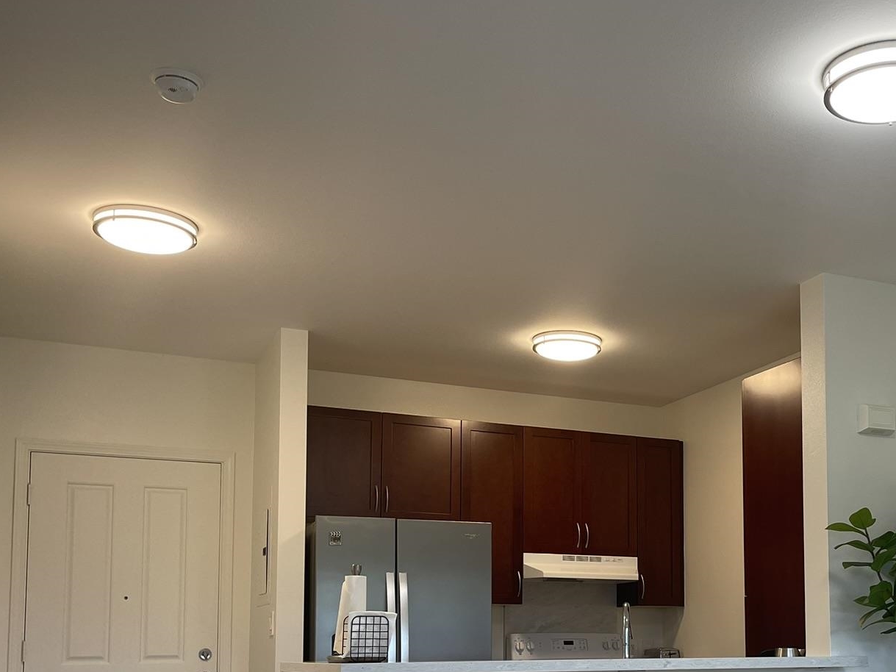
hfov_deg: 43.8
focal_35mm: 42
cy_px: 545
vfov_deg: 33.3
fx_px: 1087
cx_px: 631
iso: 100
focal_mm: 5.1
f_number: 1.6
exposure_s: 1/120
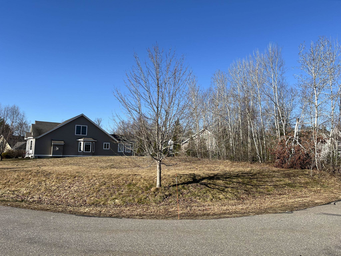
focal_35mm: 26
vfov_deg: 53.1
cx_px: 170
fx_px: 256
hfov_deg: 67.3
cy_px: 128
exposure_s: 1/2967
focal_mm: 5.1
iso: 50
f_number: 1.6
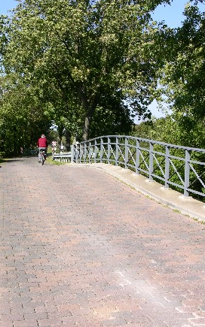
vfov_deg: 40.3
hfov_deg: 25.8
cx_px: 85
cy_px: 162
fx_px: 447
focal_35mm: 50
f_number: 7.1
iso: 50
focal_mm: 8.9
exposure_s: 1/113
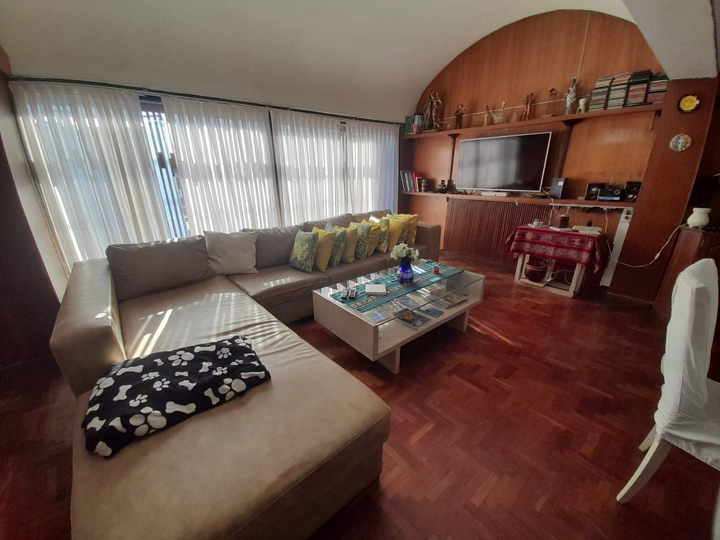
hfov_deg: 106.2
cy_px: 270
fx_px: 270
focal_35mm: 13
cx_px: 360
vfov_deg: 89.9
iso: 50
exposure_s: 1/120
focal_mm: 1.42
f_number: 2.2
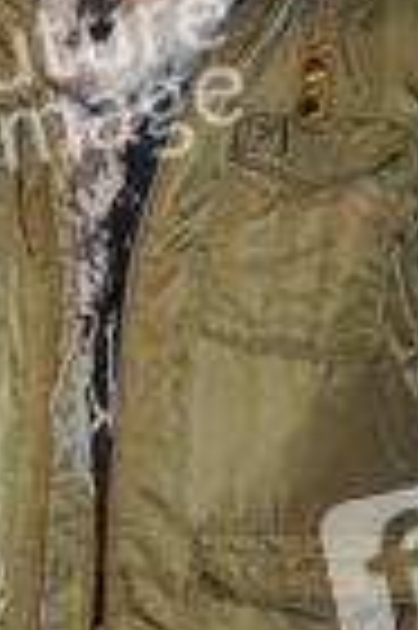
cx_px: 144
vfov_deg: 9.0
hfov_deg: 6.0
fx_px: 3998
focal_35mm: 229
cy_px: 324
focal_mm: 80
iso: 400
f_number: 6.3
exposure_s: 1/160
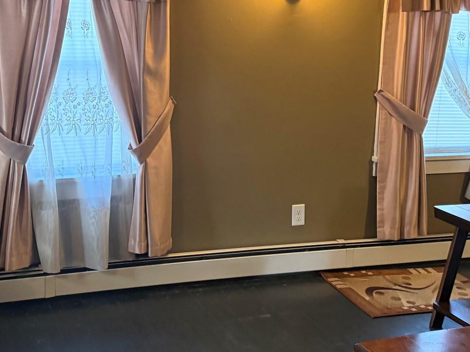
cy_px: 121
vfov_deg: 28.4
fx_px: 692
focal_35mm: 51
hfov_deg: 37.2
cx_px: 163
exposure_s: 1/60
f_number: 1.78
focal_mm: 6.76
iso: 640
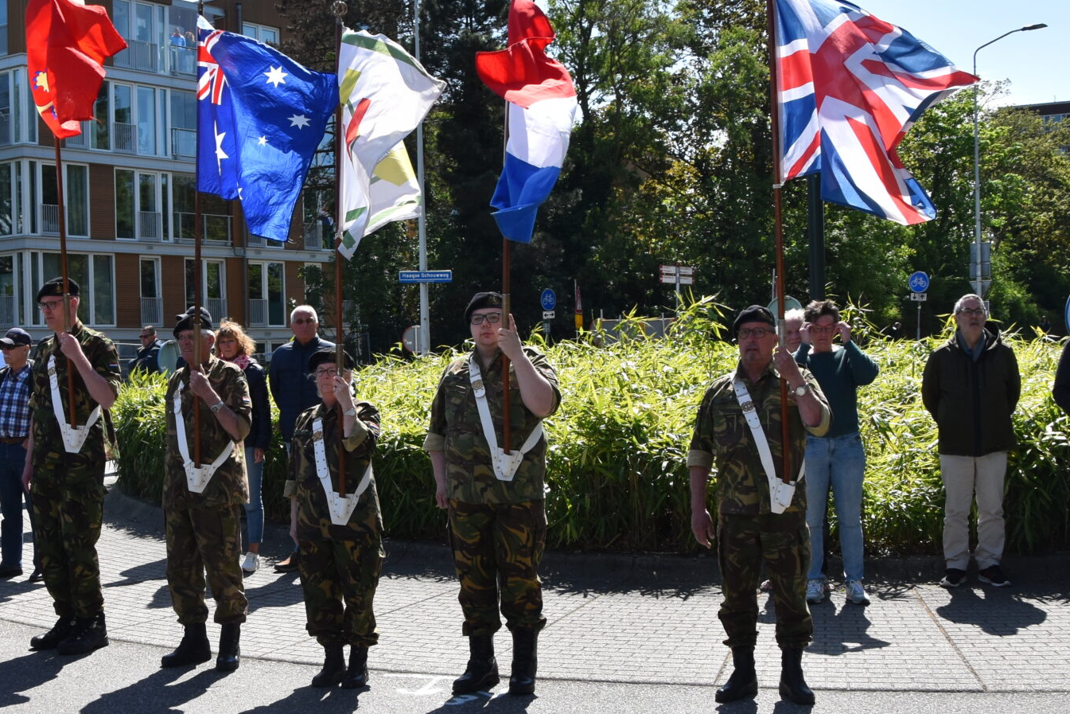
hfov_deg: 20.3
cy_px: 408
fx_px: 2971
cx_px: 340
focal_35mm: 100
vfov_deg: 13.7
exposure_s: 1/400
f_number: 10
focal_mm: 35
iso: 200
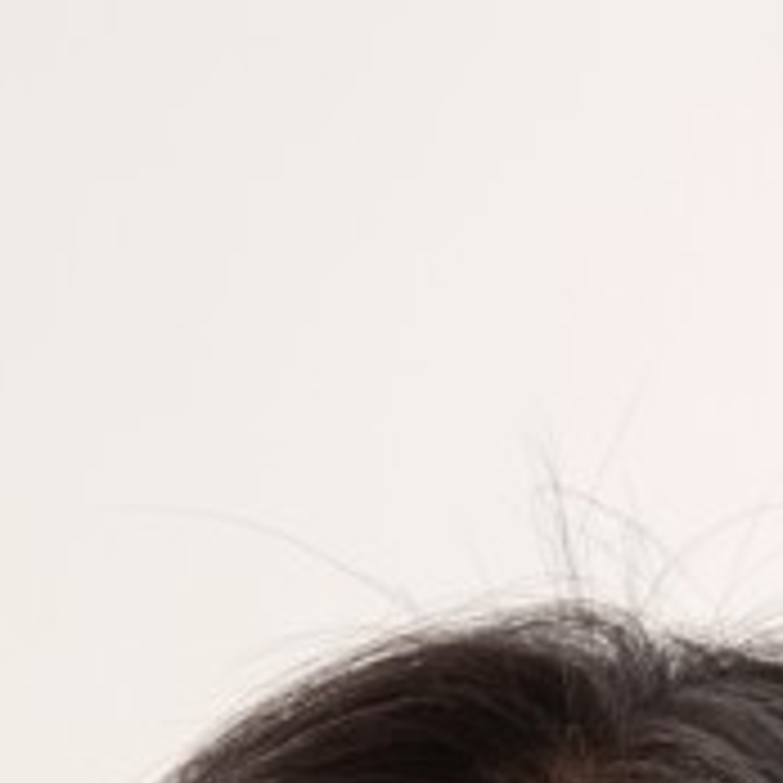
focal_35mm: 674
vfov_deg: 2.5
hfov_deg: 2.6
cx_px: 410
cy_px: 3226
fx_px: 17248
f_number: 8
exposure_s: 1/160
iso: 100
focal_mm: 92
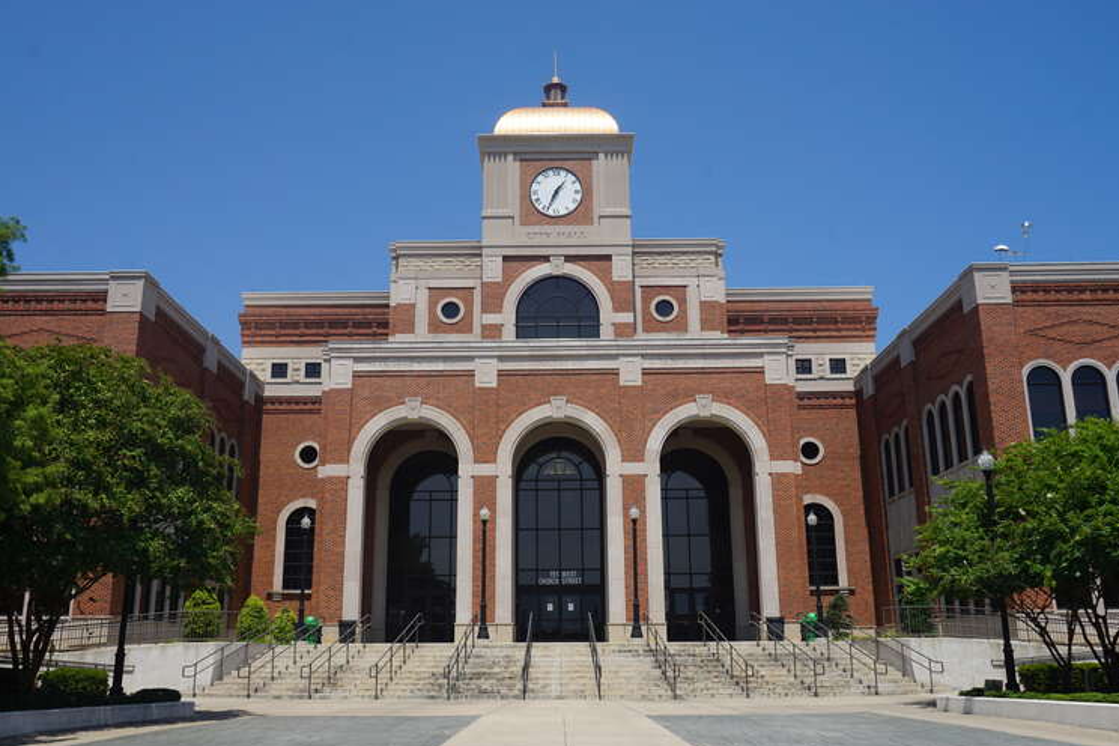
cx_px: 552
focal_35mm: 33
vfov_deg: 40.5
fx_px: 1011
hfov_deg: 57.9
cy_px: 382
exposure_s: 1/200
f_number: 11
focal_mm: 21
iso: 100
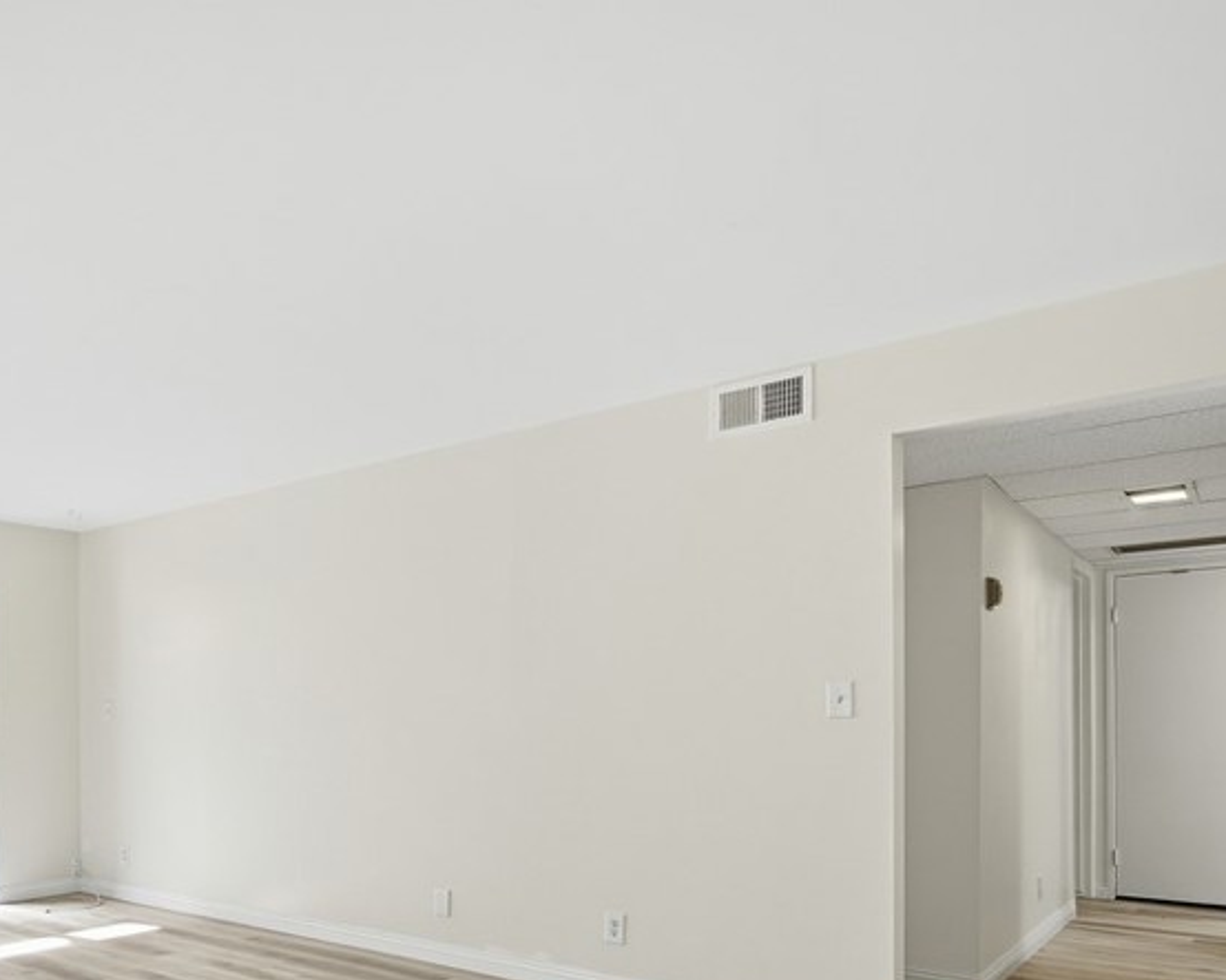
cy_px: 732
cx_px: 241
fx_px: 943
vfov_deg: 52.6
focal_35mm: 26
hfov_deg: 60.6
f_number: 8
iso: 250
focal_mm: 10
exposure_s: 1/320
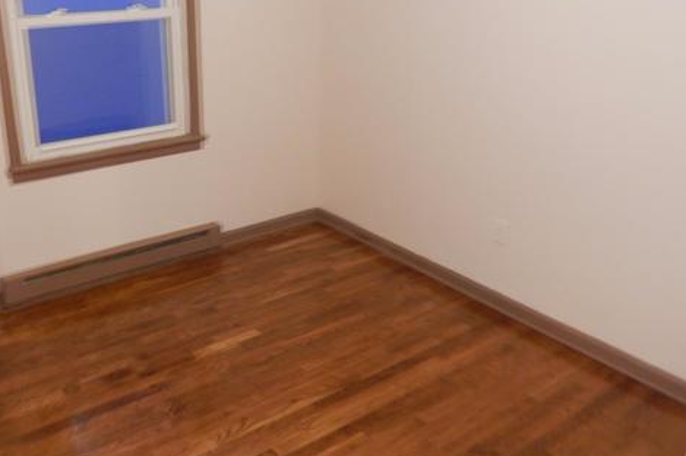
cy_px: 167
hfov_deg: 54.0
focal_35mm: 35
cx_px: 270
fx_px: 666
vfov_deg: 37.5
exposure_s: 1/30
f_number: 3.4
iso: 200
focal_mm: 4.5
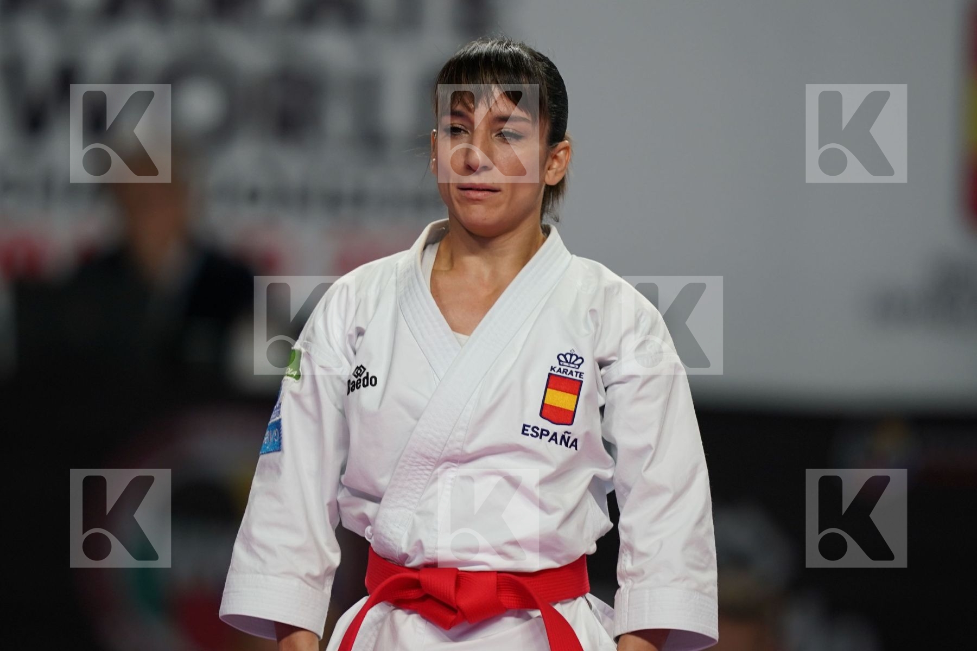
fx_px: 16282
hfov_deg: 3.4
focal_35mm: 600
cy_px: 326
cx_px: 488
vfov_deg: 2.3
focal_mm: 400
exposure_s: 1/400
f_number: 2.8
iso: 500
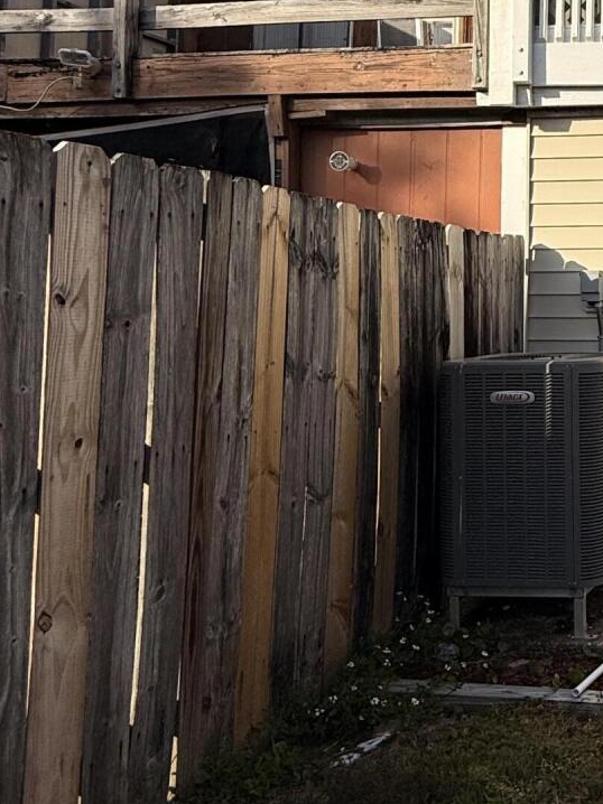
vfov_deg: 47.3
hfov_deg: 29.4
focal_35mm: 39
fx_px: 906
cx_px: 792
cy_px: 290
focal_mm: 2.22
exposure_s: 1/3125
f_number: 2.2
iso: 50
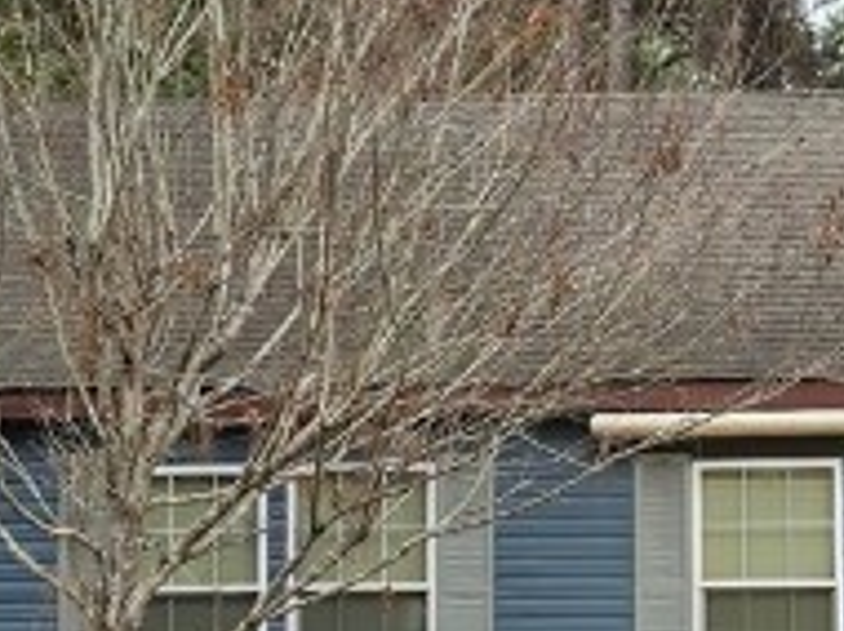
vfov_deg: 11.9
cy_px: 435
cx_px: 724
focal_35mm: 124
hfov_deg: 15.8
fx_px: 3020
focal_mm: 6.3
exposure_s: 1/296
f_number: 1.7
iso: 12
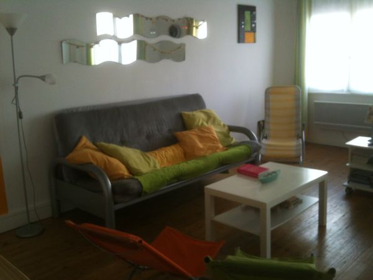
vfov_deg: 40.7
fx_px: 377
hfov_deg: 52.6
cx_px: 186
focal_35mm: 35
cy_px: 140
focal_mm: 3.85
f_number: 2.8
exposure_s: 1/17
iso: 64
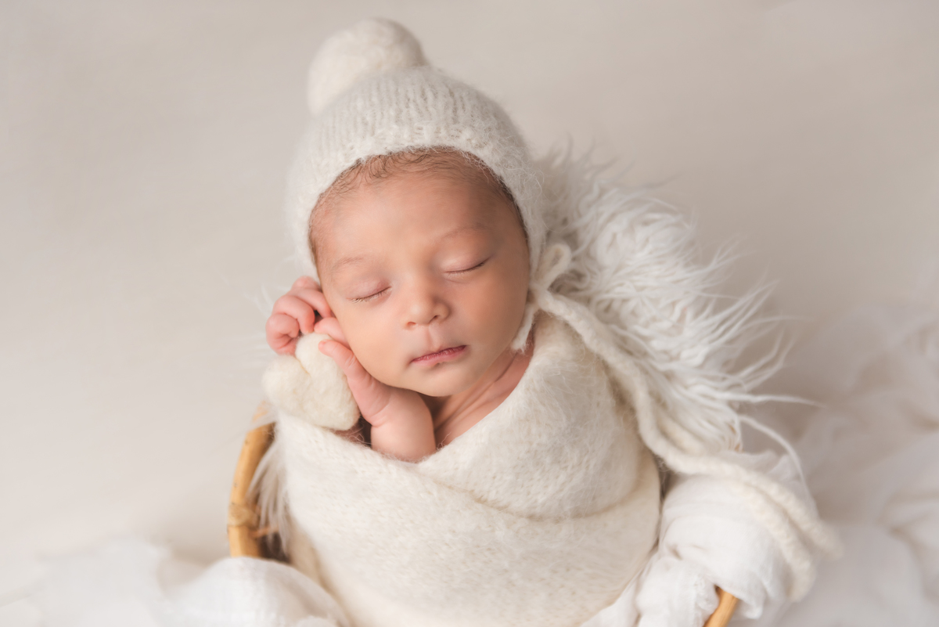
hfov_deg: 35.6
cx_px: 470
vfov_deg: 24.2
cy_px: 314
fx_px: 1461
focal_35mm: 56
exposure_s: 1/2000
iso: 125
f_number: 2.8
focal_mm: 56
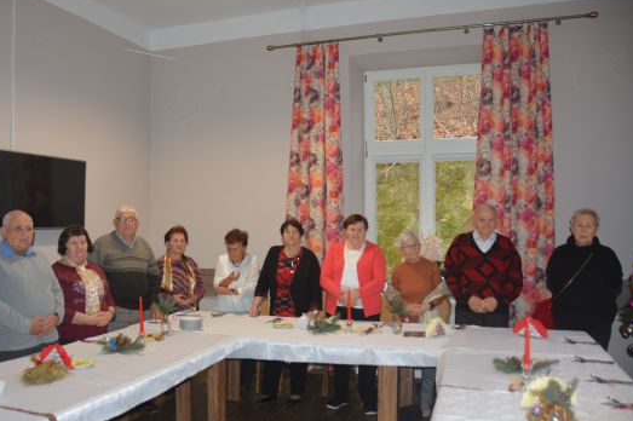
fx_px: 545
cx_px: 276
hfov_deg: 60.1
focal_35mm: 31
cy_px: 229
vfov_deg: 42.2
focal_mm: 18
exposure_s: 1/80
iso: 400
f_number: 3.5
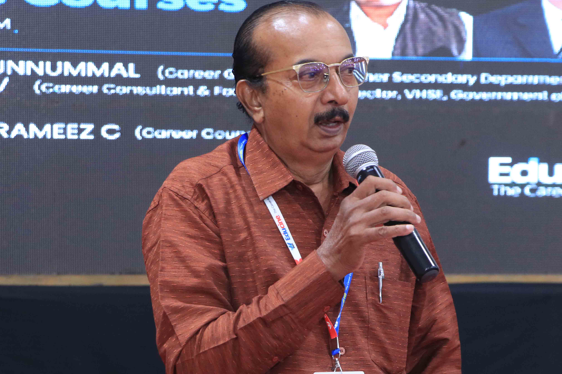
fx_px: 1638
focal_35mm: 105
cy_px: 217
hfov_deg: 19.5
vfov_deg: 13.0
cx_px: 279
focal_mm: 70
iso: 2500
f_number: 4.5
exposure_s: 1/100
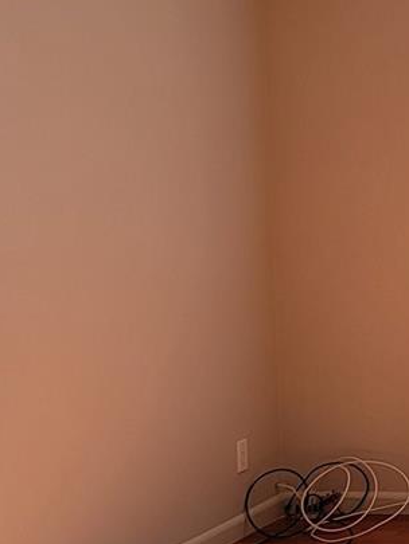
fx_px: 1433
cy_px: 290
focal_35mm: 91
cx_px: 663
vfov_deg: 21.5
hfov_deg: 14.8
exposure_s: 1/120
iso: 20
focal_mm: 6.7
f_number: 1.8
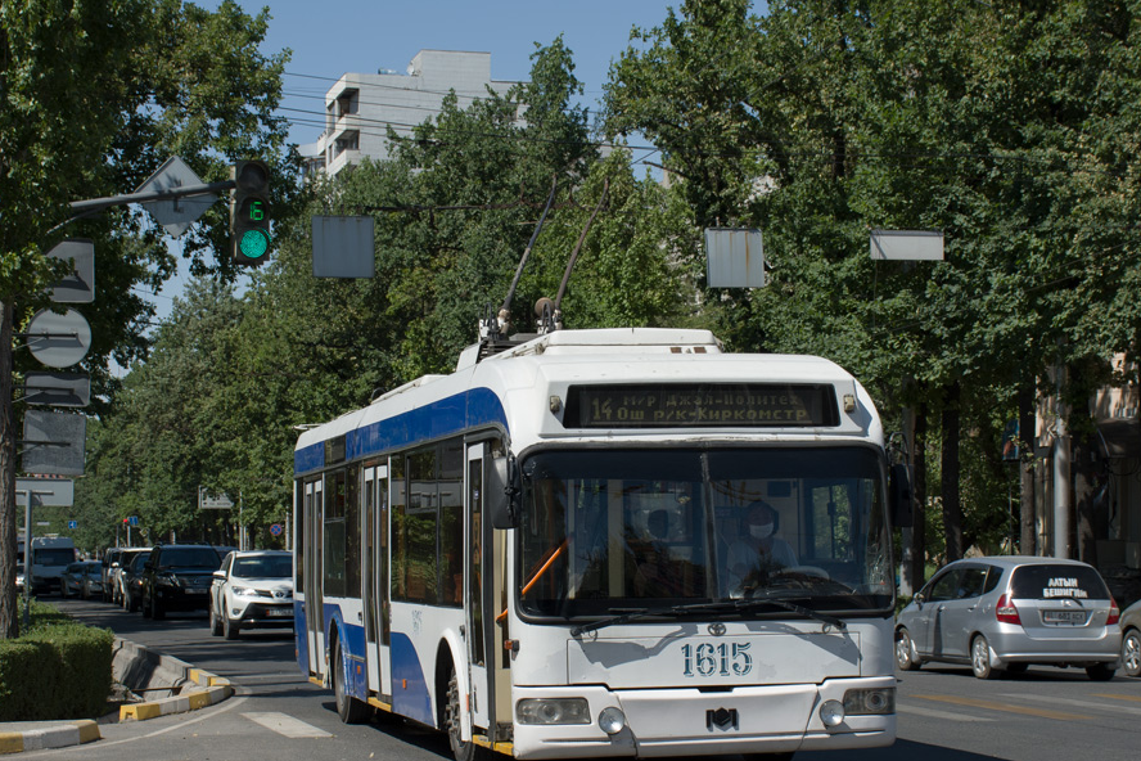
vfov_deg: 17.7
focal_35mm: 77
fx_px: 2440
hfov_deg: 26.3
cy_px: 359
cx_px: 590
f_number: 8
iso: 100
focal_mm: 38
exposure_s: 1/400
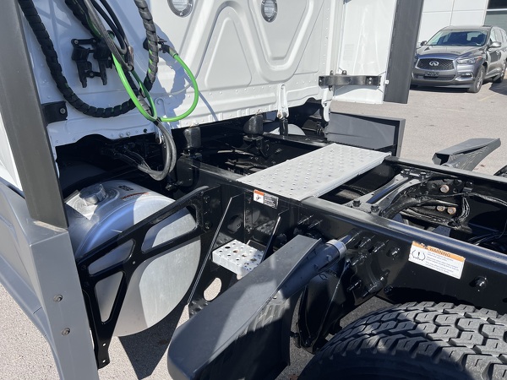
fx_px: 381
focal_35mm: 26
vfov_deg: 53.1
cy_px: 190
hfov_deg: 67.3
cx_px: 254
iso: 50
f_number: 1.5
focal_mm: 5.7
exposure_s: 1/3460
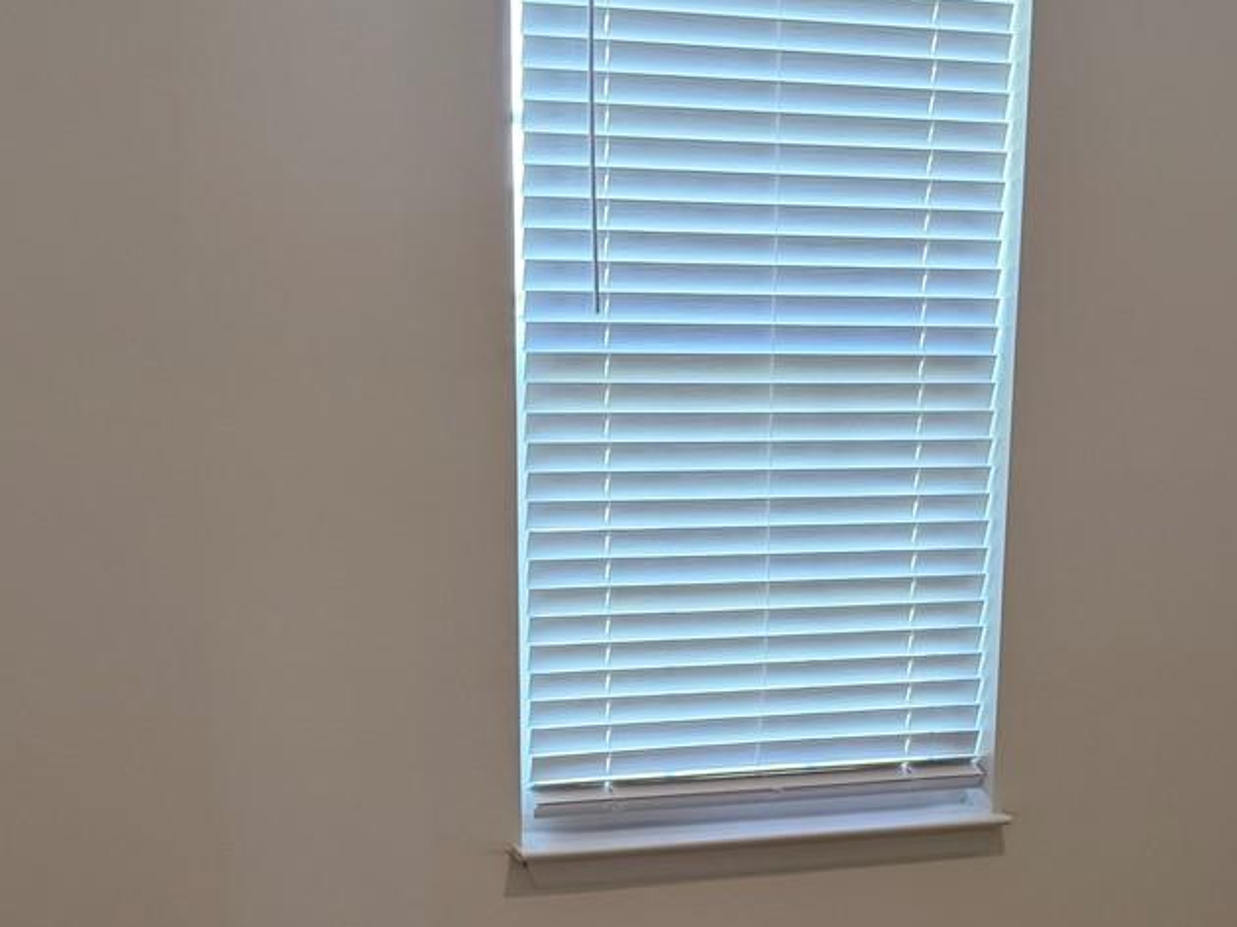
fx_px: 2179
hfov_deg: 31.7
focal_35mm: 61
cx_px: 675
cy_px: 951
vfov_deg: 22.9
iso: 125
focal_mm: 6.76
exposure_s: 1/120
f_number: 1.78
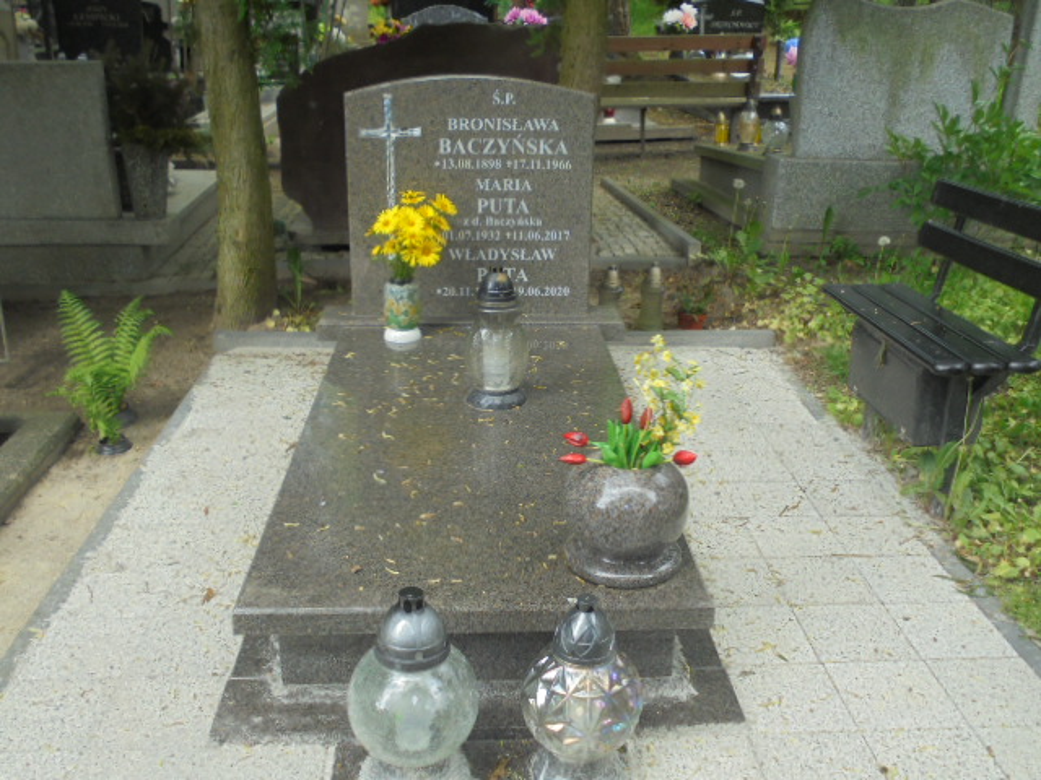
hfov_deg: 54.0
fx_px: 1022
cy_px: 390
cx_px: 520
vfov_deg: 41.8
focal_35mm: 34
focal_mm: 6.1
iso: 100
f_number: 4
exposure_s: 1/80
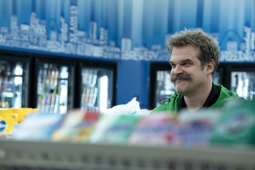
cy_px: 85
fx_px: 1225
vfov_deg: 7.9
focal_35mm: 173
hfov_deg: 11.9
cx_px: 128
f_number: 6.3
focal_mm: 173
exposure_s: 1/160
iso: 2000
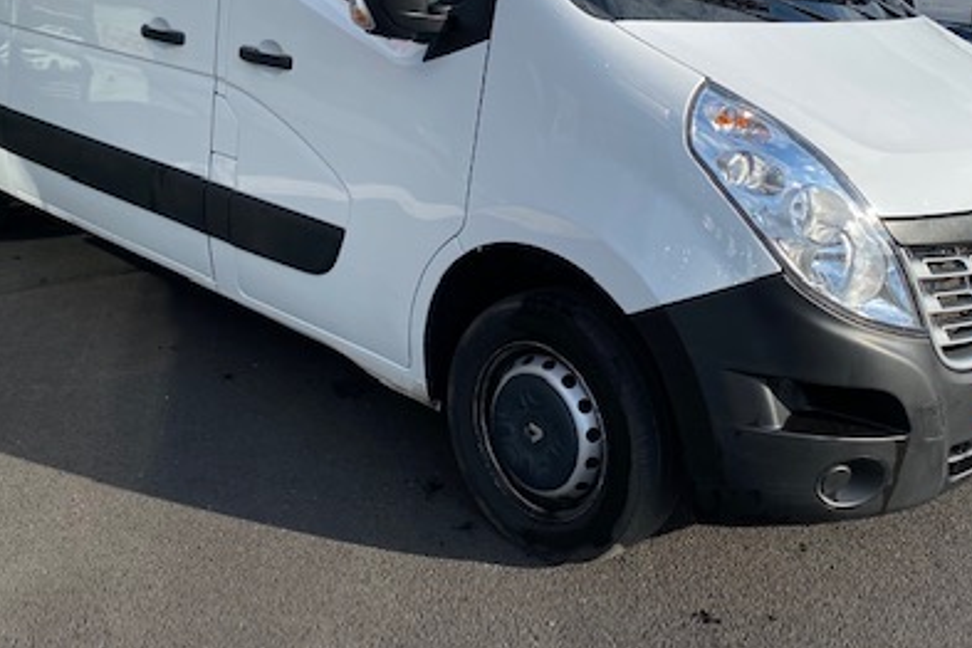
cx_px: 455
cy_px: 79
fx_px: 1188
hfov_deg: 44.5
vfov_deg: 29.4
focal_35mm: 44
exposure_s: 1/2410
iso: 32
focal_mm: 4.25
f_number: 1.8
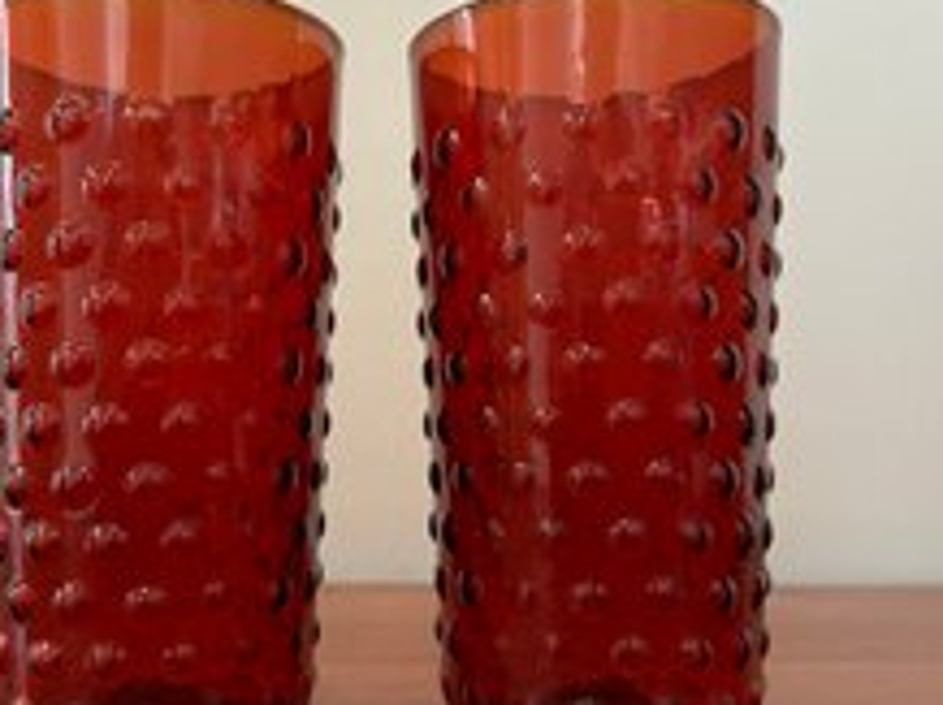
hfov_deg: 45.5
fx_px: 1116
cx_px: 370
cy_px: 331
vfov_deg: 35.1
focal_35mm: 41
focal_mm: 5.7
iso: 500
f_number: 1.5
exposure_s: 1/60
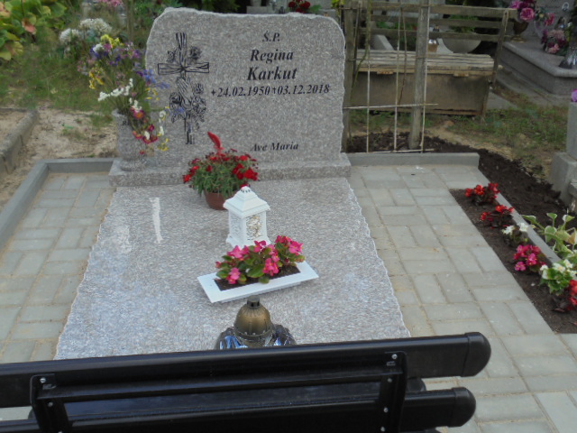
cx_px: 288
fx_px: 633
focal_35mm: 38
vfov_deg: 37.7
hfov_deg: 49.0
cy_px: 216
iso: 100
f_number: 4.2
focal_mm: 6.9
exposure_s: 1/320
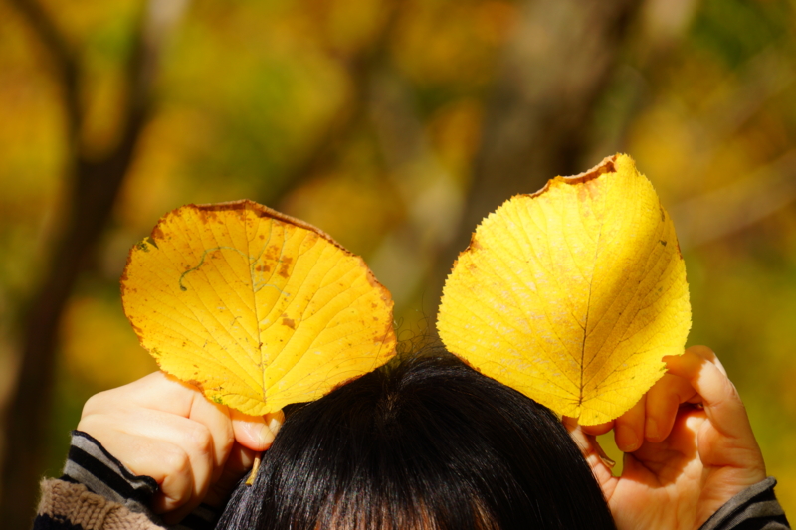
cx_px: 398
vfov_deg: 4.9
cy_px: 265
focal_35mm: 282
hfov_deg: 7.3
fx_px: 6234
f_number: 6.3
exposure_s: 1/250
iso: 100
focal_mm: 188
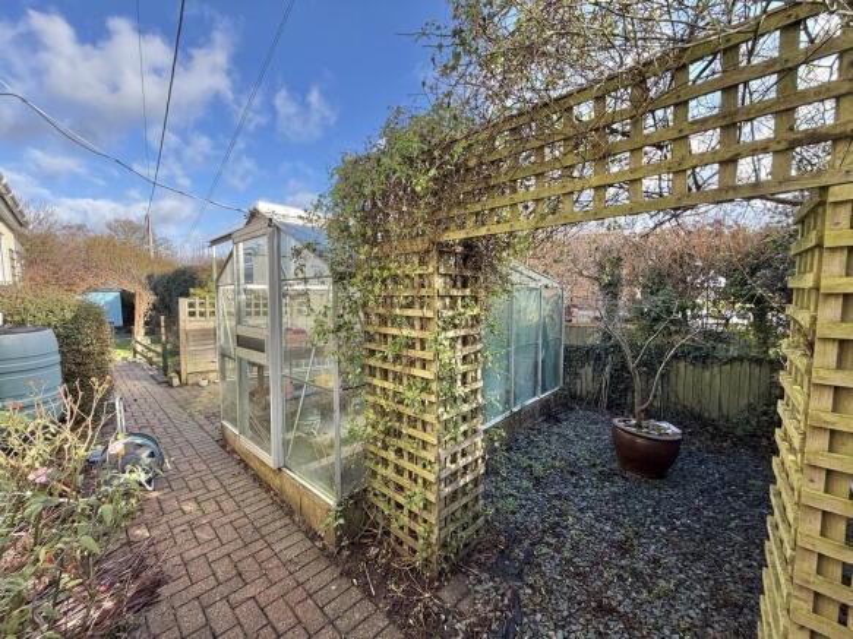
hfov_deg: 102.1
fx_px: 345
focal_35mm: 14
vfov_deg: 85.7
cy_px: 320
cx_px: 426
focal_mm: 2.22
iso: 50
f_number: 2.2
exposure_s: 1/336
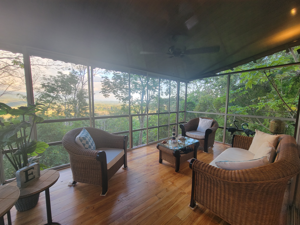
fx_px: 113
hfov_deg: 106.2
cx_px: 150
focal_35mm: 13
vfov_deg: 89.9
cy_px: 112
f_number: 2.2
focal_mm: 2.2
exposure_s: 1/60
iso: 100
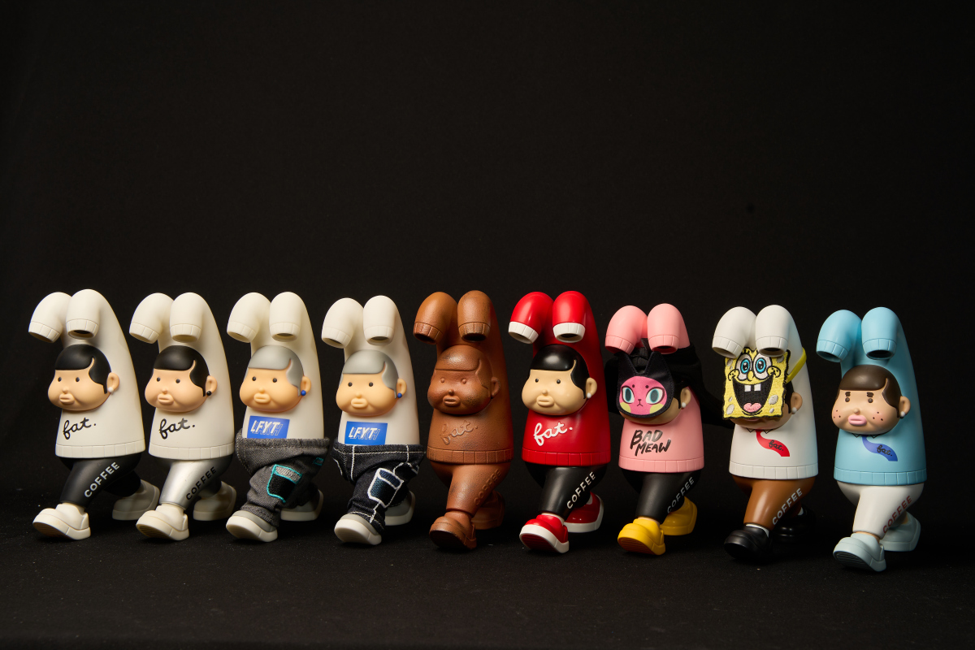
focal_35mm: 55
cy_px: 325
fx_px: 1489
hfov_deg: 36.2
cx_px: 488
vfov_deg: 24.6
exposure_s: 1/125
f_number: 11
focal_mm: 55
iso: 100
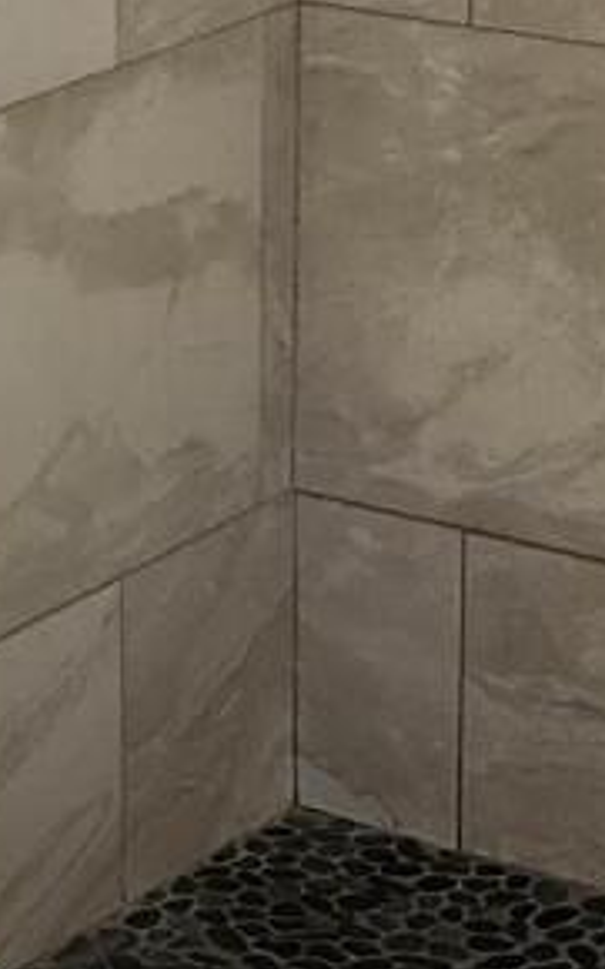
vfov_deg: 12.4
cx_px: -214
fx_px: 4436
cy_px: 154
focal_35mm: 168
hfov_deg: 7.7
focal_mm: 6.4
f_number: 1.8
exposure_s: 1/120
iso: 160
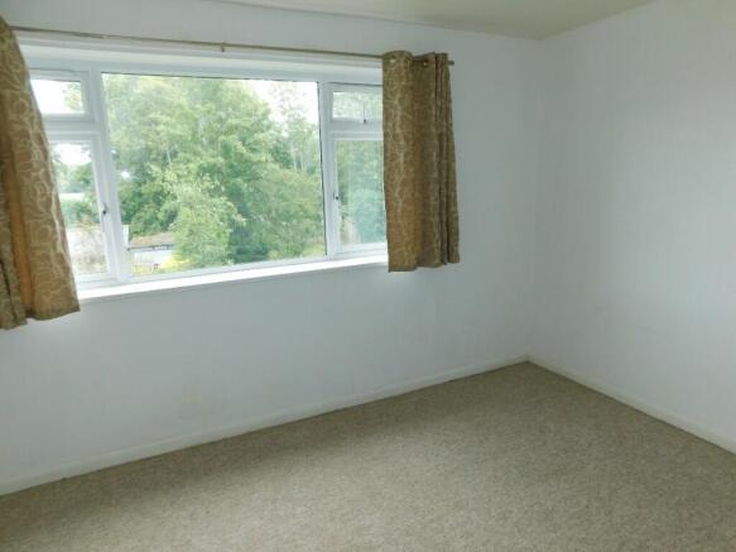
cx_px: 368
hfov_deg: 73.9
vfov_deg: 58.9
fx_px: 489
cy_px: 276
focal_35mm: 23
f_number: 3
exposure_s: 1/60
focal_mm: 4
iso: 125
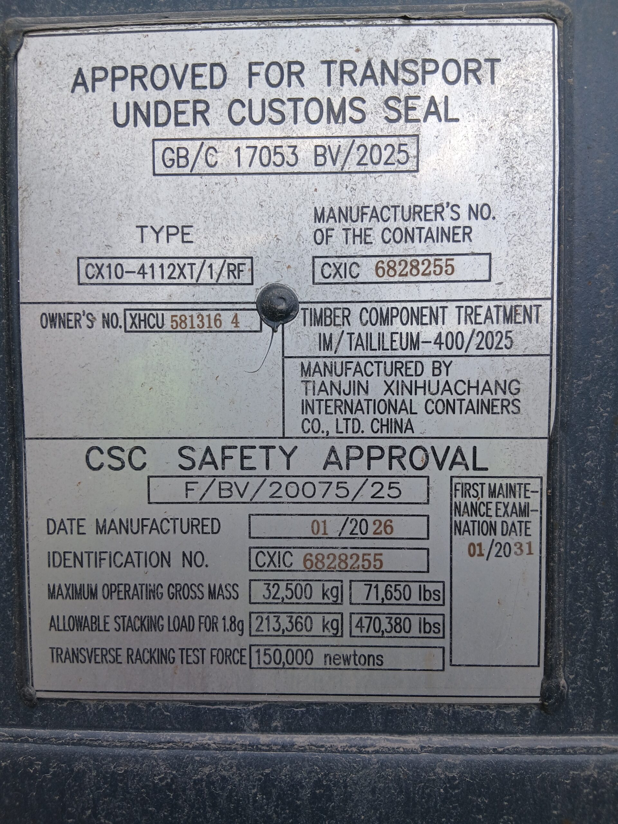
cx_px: 309
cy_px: 412
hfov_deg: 53.1
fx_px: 619
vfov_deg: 67.3
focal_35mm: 26
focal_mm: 3.98
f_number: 1.8
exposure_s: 1/104
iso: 20
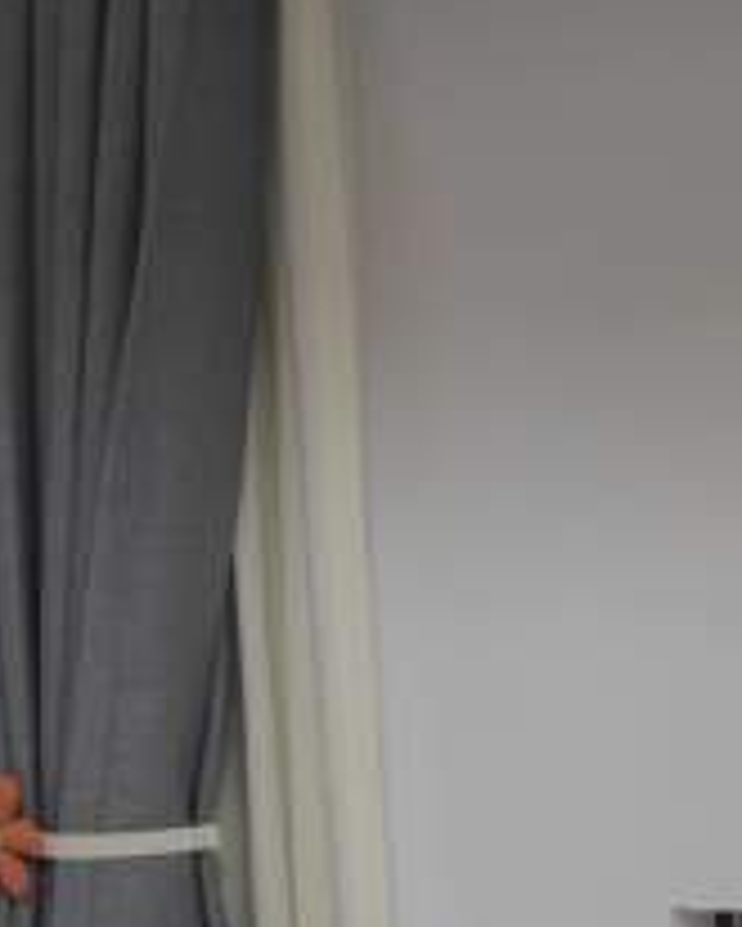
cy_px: 1040
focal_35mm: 144
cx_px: 1390
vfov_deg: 13.1
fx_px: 3950
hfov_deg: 10.1
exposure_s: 1/100
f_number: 1.95
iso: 118
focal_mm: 7.59
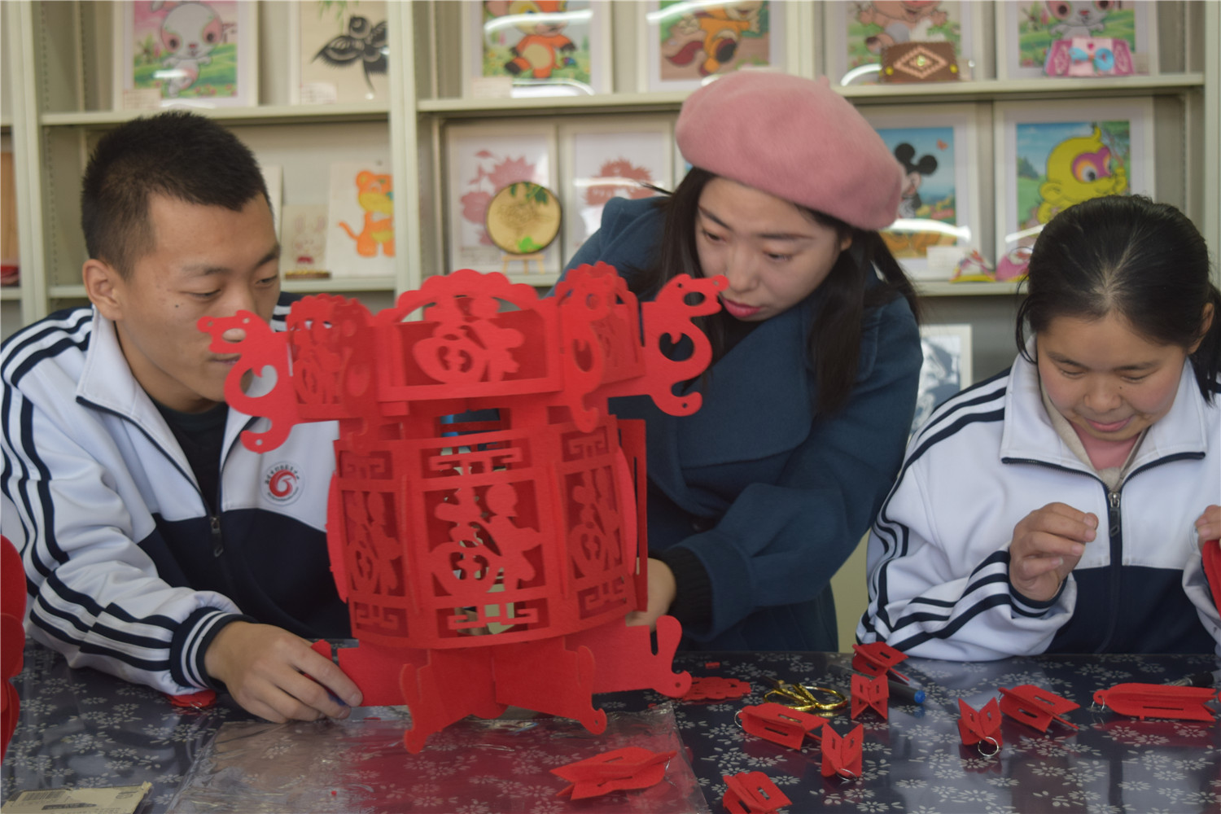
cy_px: 407
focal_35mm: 54
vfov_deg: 25.1
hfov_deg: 36.9
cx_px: 610
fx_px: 1831
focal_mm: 36
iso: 400
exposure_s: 1/60
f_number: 4.8
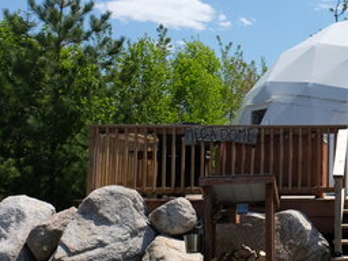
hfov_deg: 26.8
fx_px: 653
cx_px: 406
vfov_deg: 22.6
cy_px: 124
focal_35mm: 65
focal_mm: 18
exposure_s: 1/420
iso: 200
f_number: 8
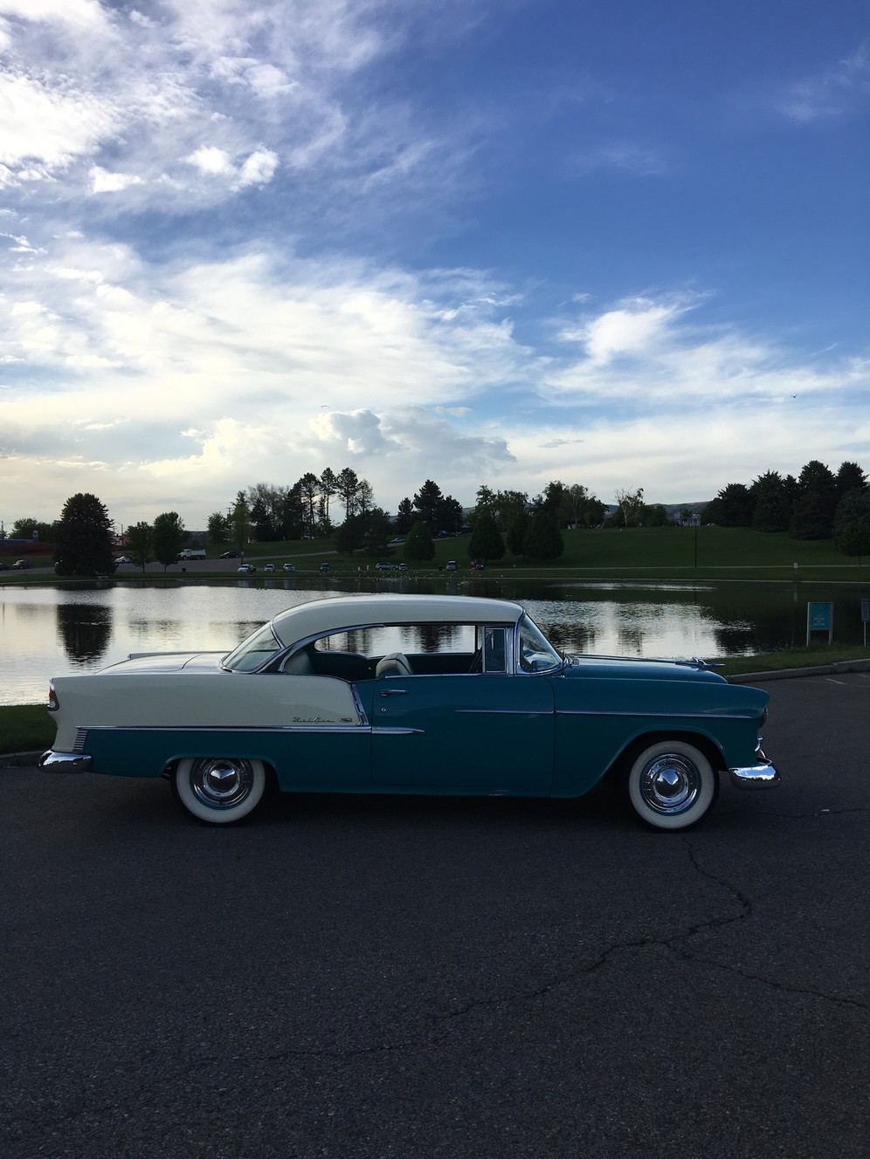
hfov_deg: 48.2
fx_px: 972
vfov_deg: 61.7
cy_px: 580
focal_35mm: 29
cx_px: 435
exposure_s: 1/1261
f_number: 2.2
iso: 25
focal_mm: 4.15
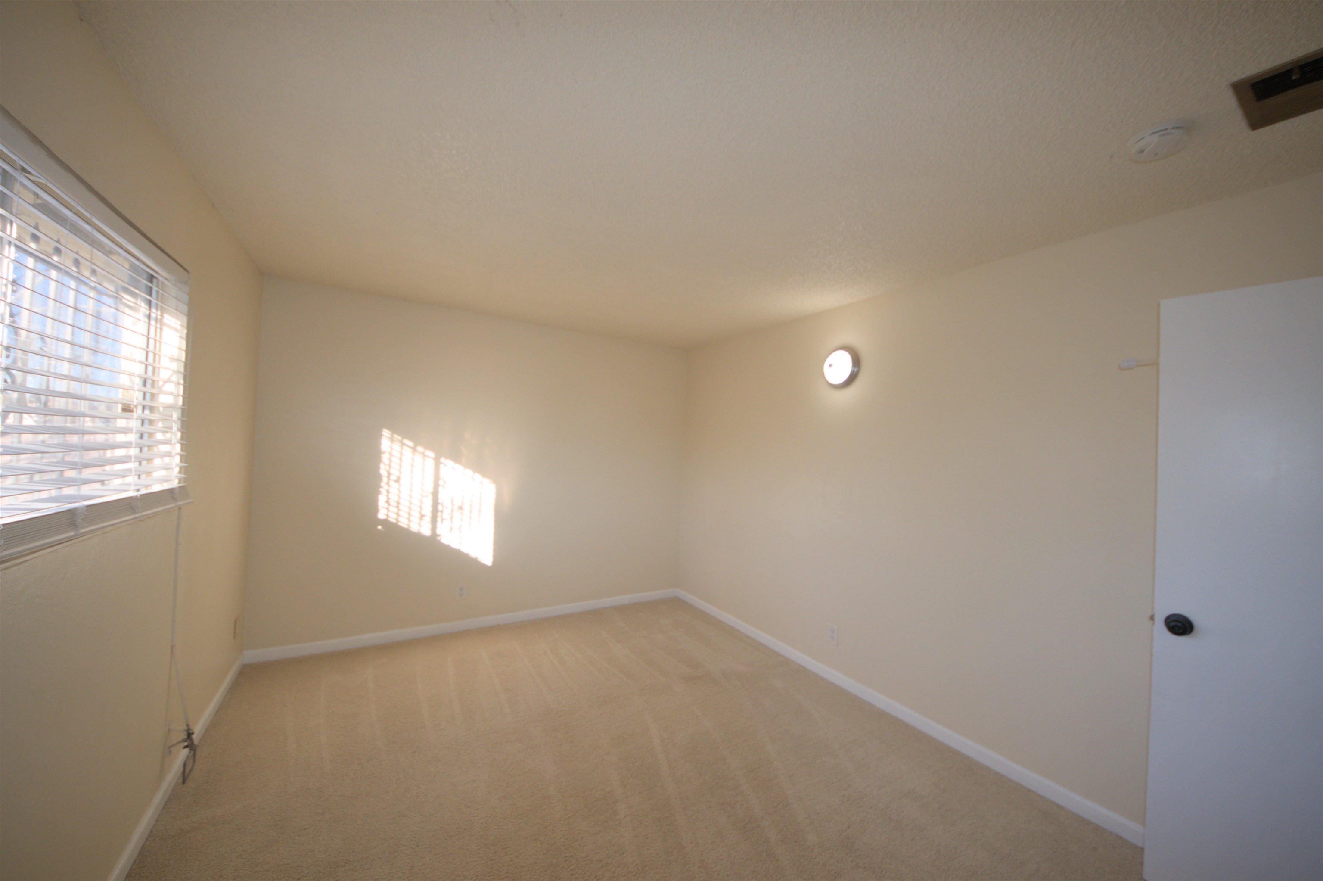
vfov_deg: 89.9
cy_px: 440
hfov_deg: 112.6
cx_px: 662
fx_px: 441
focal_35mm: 12
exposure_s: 1/125
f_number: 4.5
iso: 320
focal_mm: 8
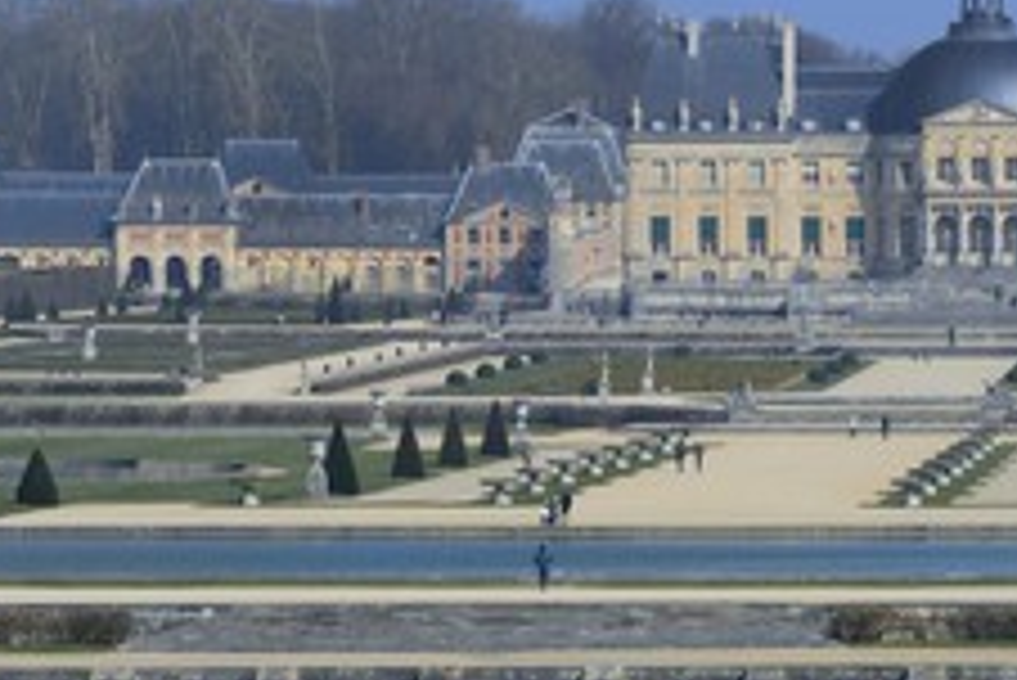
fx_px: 8650
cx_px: 882
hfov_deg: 6.7
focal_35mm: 306
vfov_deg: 4.5
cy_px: 437
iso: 100
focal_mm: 165
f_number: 11
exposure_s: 1/250
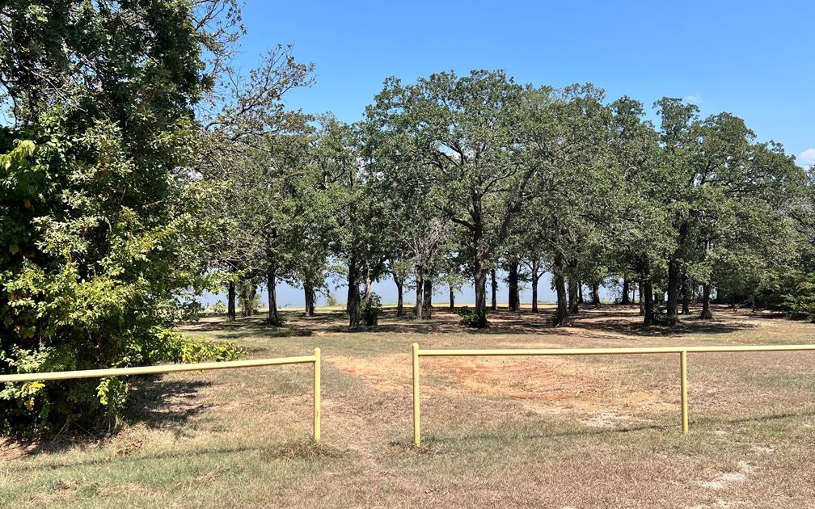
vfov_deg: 44.5
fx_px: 622
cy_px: 248
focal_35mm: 28
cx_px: 408
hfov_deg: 66.5
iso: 50
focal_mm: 5.7
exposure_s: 1/3257
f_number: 1.5
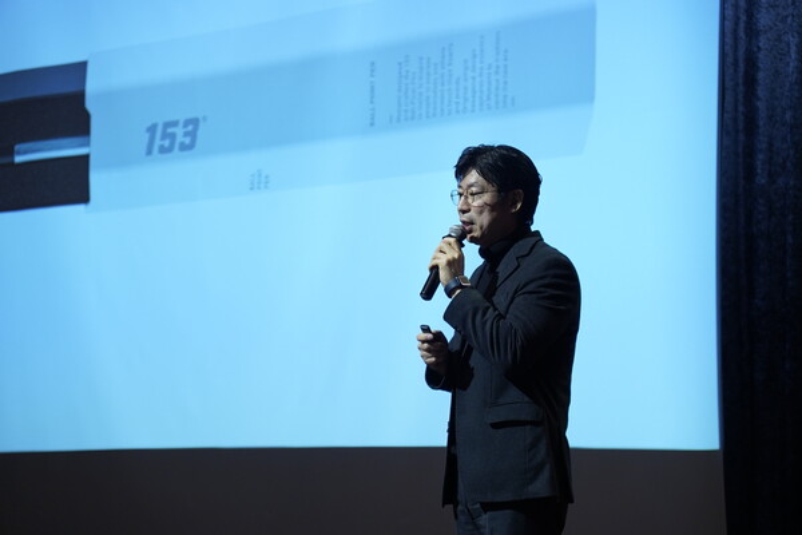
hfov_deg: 19.5
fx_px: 2339
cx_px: 401
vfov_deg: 13.0
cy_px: 268
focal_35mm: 105
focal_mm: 70
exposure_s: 1/100
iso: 800
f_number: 2.8
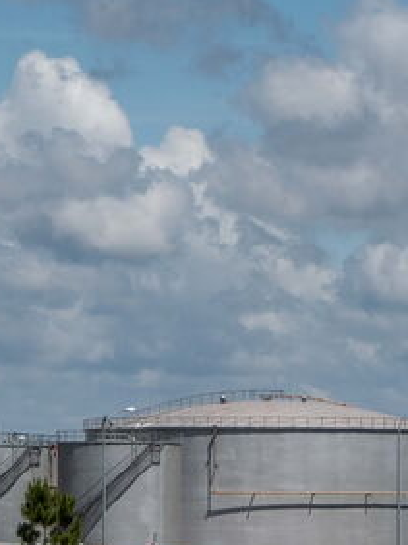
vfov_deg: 7.5
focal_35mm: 264
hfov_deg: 5.6
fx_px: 4155
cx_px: 195
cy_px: 581
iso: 200
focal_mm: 55
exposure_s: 1/500
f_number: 10
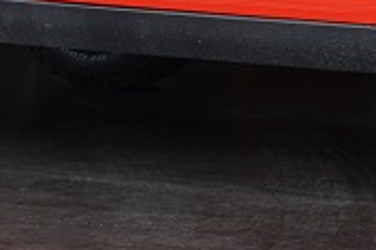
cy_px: -190
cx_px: 390
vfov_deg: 6.3
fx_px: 2243
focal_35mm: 215
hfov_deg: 9.5
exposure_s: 1/80
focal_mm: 28
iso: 100
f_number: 6.3
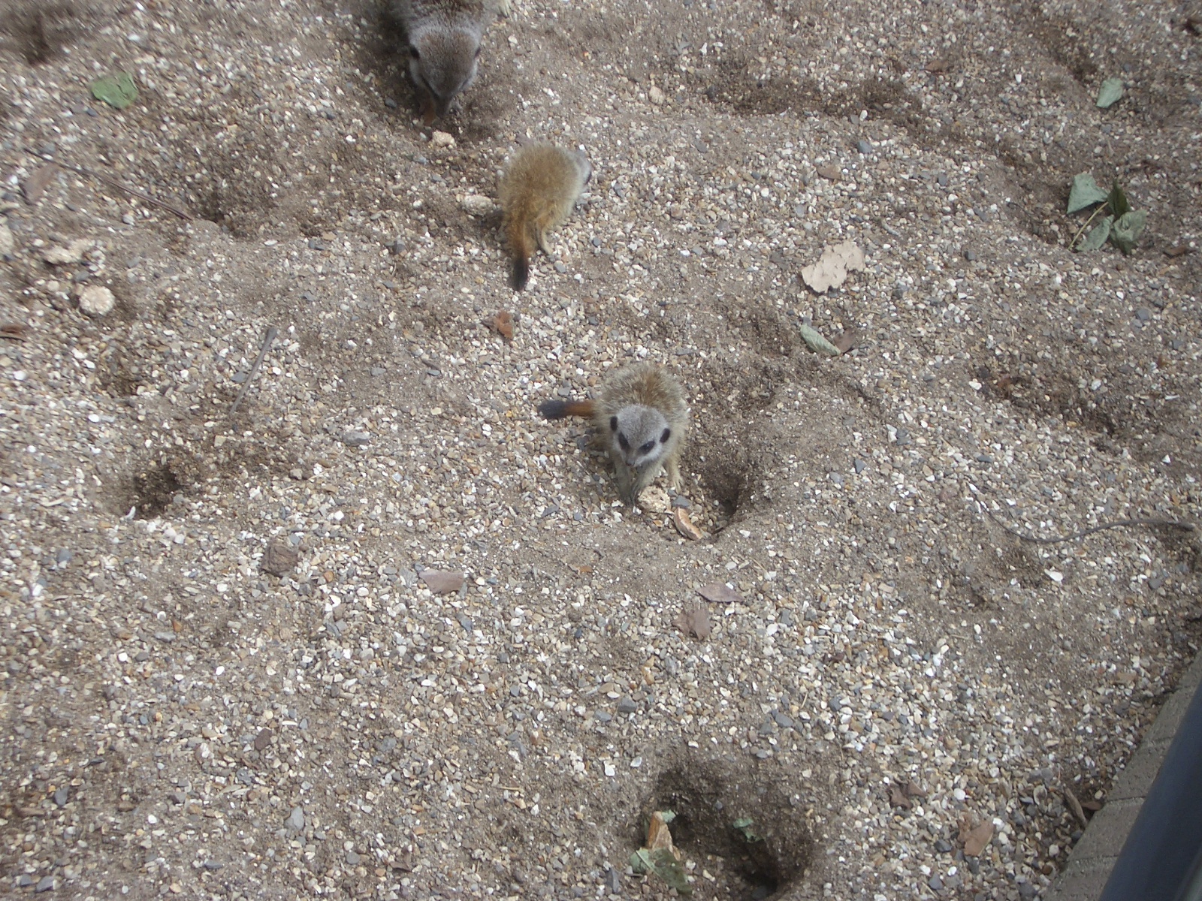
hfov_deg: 26.3
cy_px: 450
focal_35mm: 74
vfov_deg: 19.9
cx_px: 601
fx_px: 2570
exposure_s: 1/200
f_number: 3.9
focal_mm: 12.2
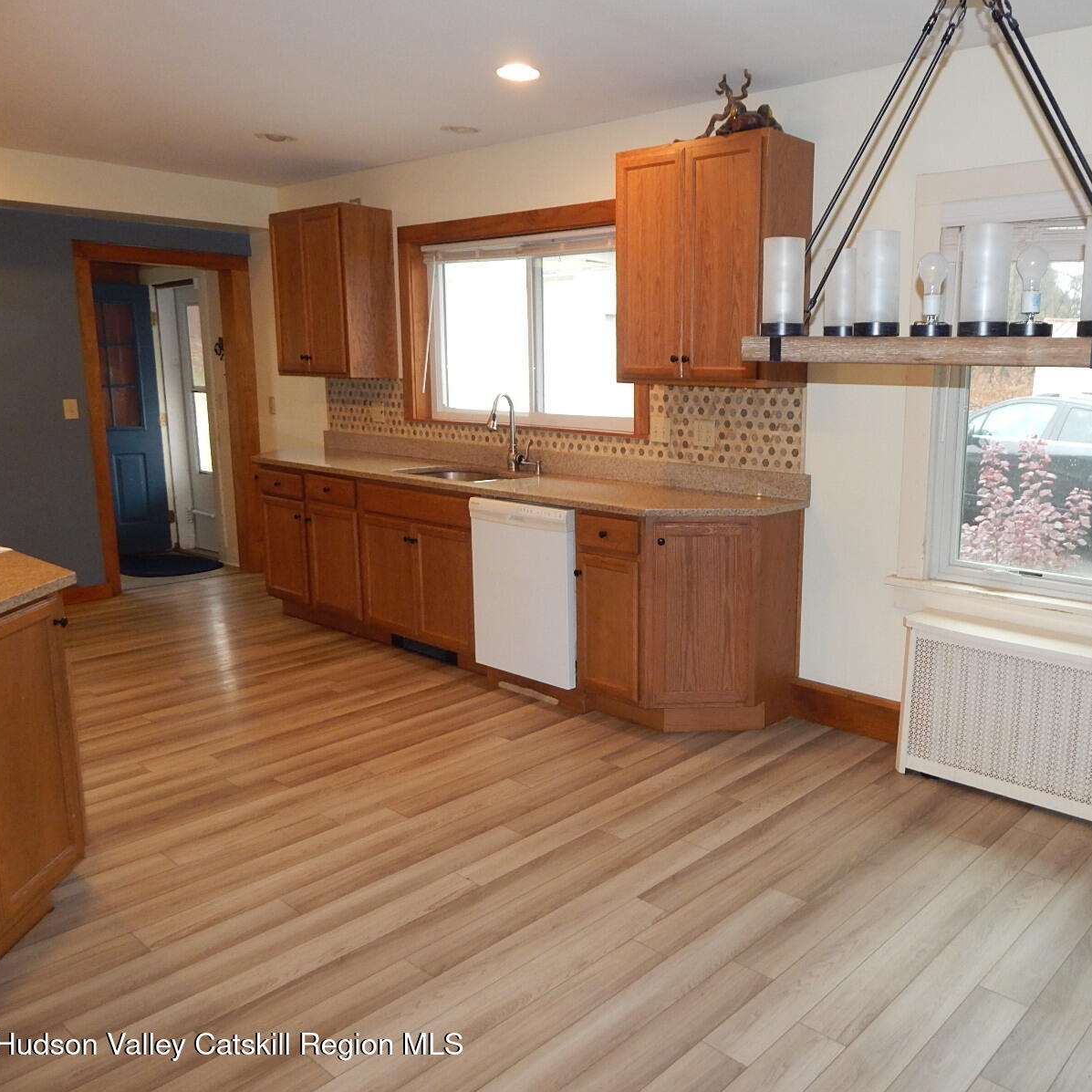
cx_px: 719
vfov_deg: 60.9
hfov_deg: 59.7
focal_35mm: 26
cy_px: 546
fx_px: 928
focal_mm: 4
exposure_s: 1/30
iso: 200
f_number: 3
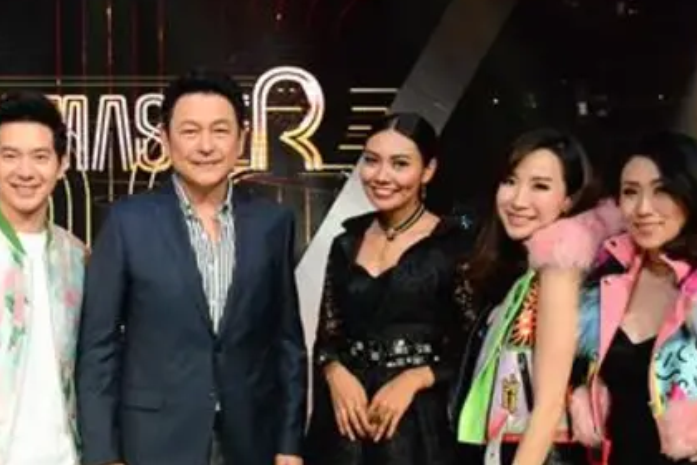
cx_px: 184
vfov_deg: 21.0
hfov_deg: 31.0
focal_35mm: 64
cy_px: 364
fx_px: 1238
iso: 6400
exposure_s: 1/800
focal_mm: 23
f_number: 3.8
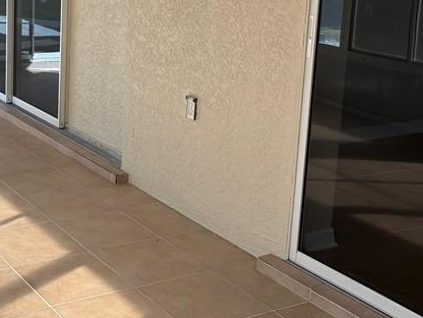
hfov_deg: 29.2
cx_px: 52
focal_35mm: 64
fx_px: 782
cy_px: 66
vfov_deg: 22.6
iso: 64
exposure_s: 1/453
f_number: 1.6
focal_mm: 5.96
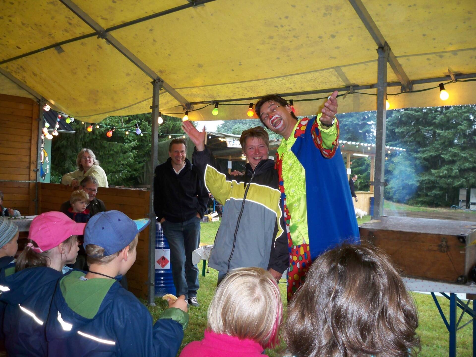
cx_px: 238
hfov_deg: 52.6
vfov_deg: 40.7
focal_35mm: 35
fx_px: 481
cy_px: 178
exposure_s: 1/60
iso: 200
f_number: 3.1
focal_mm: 6.3
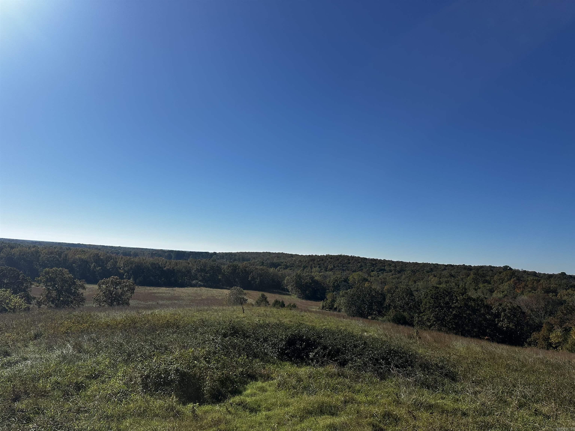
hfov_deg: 71.6
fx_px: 399
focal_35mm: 24
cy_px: 216
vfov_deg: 56.8
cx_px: 288
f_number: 1.78
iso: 80
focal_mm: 6.86
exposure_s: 1/8929
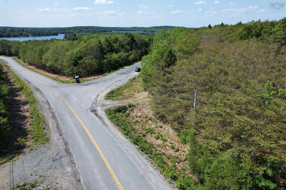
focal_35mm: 22
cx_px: 143
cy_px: 95
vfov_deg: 57.2
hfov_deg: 78.6
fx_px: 175
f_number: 2.8
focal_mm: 8.38
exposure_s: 1/1600
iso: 100
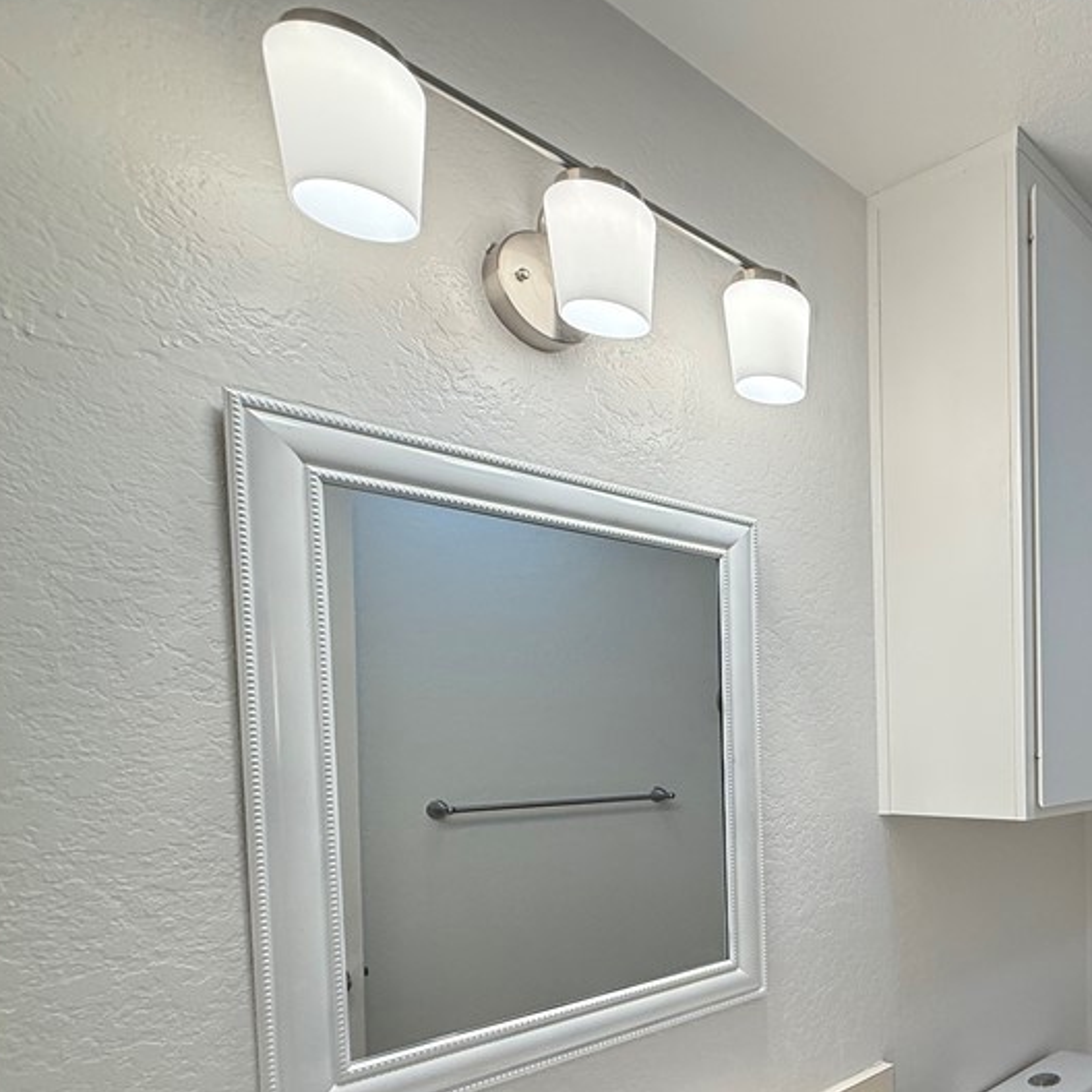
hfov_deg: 54.3
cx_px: 1032
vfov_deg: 62.7
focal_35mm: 24
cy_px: 763
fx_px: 857
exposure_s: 1/120
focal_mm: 2.22
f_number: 2.2
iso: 160
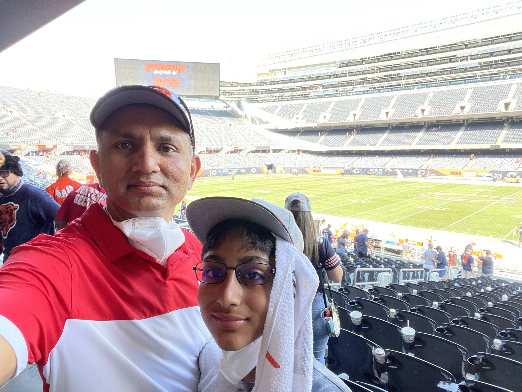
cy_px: 196
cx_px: 261
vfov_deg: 58.9
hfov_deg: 73.9
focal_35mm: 23
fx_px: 347
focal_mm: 2.71
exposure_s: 1/121
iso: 50
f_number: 2.2
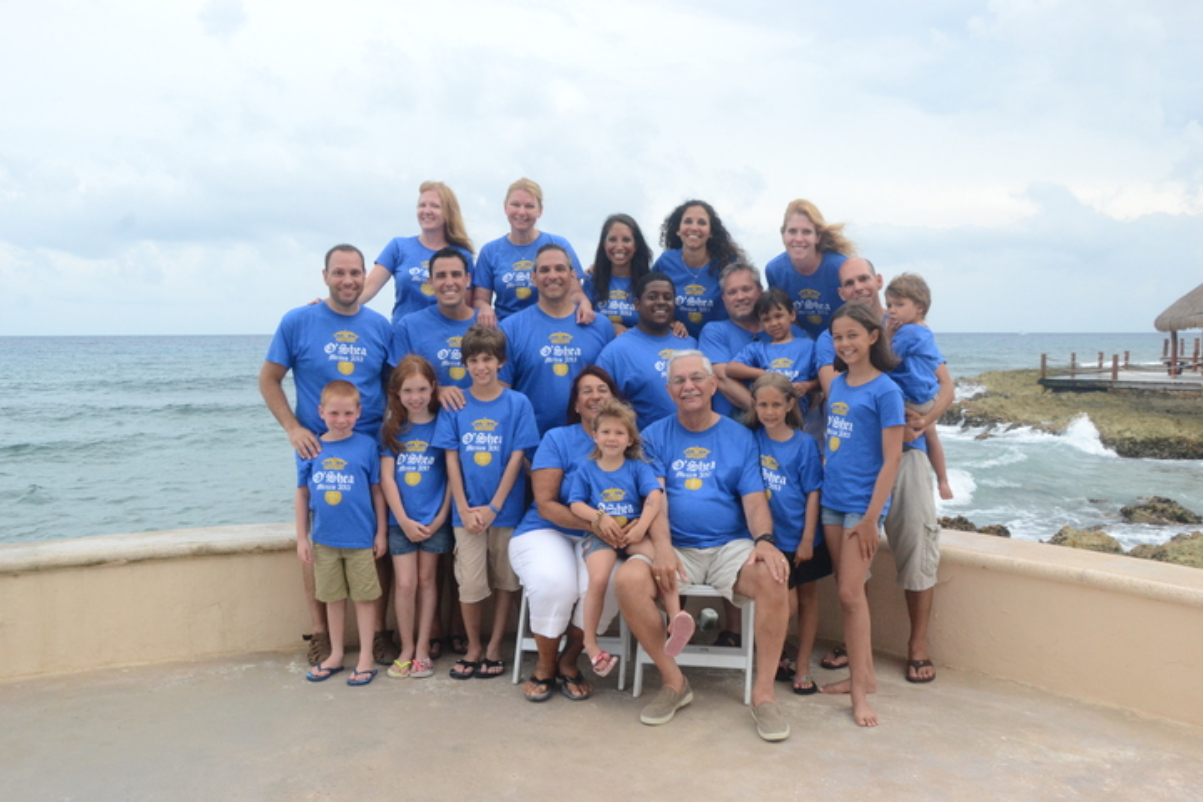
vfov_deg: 41.7
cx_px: 602
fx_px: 1053
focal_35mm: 32
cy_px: 401
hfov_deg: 59.5
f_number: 11
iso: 1600
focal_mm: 21
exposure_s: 1/250
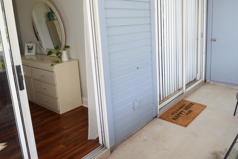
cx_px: 155
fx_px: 178
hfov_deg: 65.9
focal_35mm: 27
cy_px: 60
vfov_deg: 47.5
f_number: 8
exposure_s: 1/125
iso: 1100
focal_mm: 12
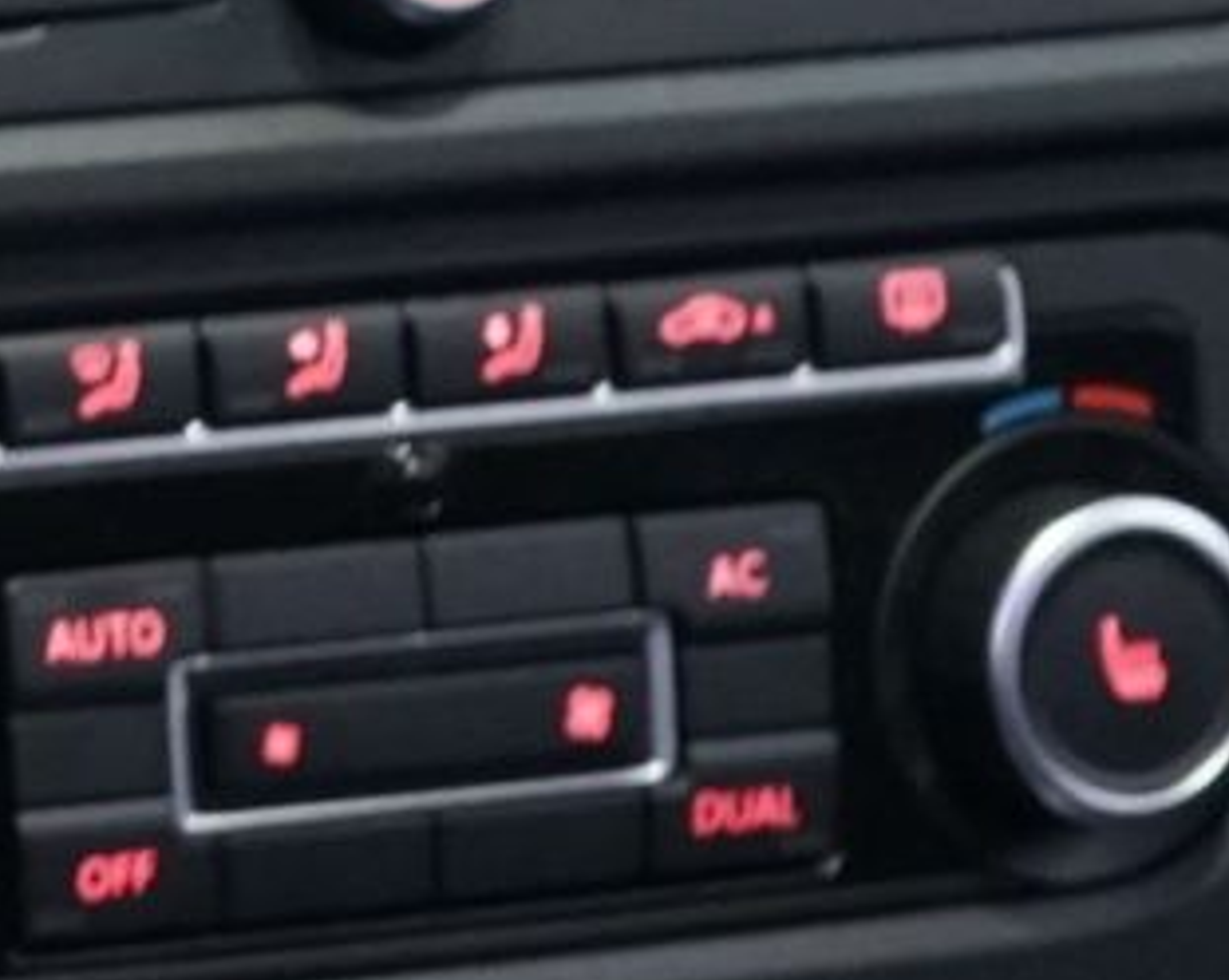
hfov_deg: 6.5
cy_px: -283
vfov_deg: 5.6
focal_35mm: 272
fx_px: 9881
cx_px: -2363
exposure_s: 1/6
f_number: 7.1
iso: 2000
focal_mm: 36
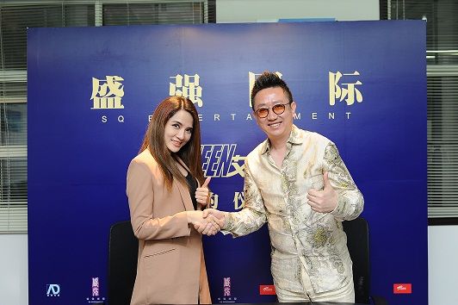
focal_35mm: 35
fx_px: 445
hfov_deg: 54.5
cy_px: 152
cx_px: 229
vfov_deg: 37.8
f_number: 4
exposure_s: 1/60
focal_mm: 35
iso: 500
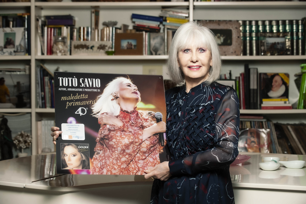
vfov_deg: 15.2
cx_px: 153
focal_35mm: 90
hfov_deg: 22.6
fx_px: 764
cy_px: 102
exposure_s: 1/125
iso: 400
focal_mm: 90
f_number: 5.6
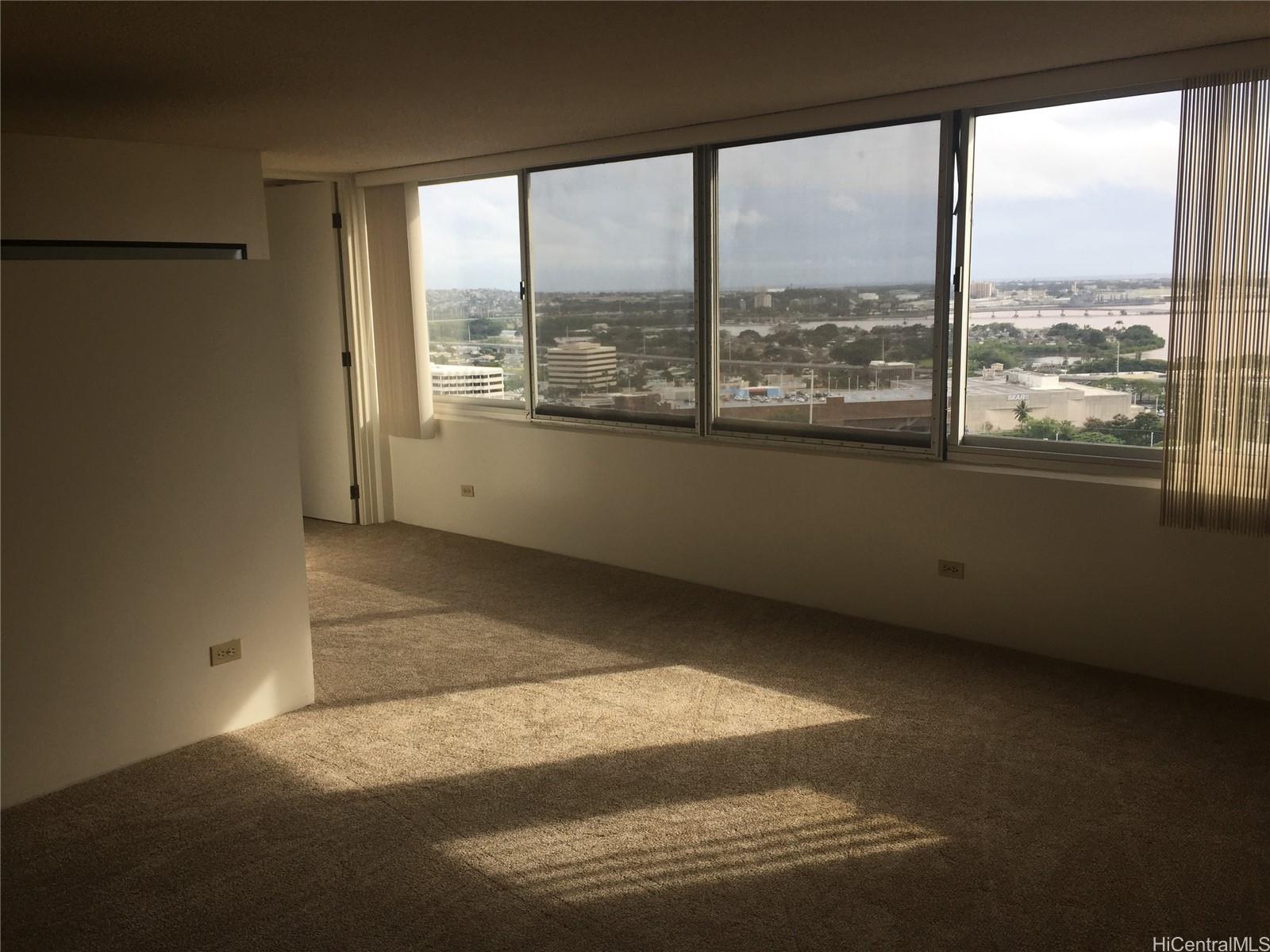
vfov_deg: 48.2
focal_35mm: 29
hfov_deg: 61.7
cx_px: 635
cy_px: 476
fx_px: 1064
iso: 32
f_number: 2.2
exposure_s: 1/659
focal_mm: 4.15
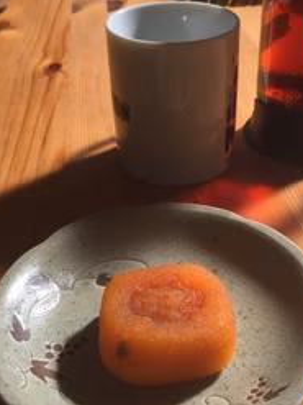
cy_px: 210
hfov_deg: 30.8
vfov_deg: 40.4
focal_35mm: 47
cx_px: 177
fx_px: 549
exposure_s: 1/260
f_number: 2.2
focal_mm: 4.15
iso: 32
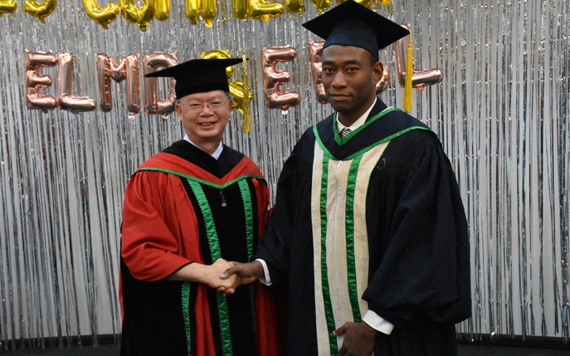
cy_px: 171
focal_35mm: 55
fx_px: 847
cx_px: 283
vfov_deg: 23.7
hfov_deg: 37.2
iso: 10000
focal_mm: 35
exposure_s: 1/200
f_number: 7.1
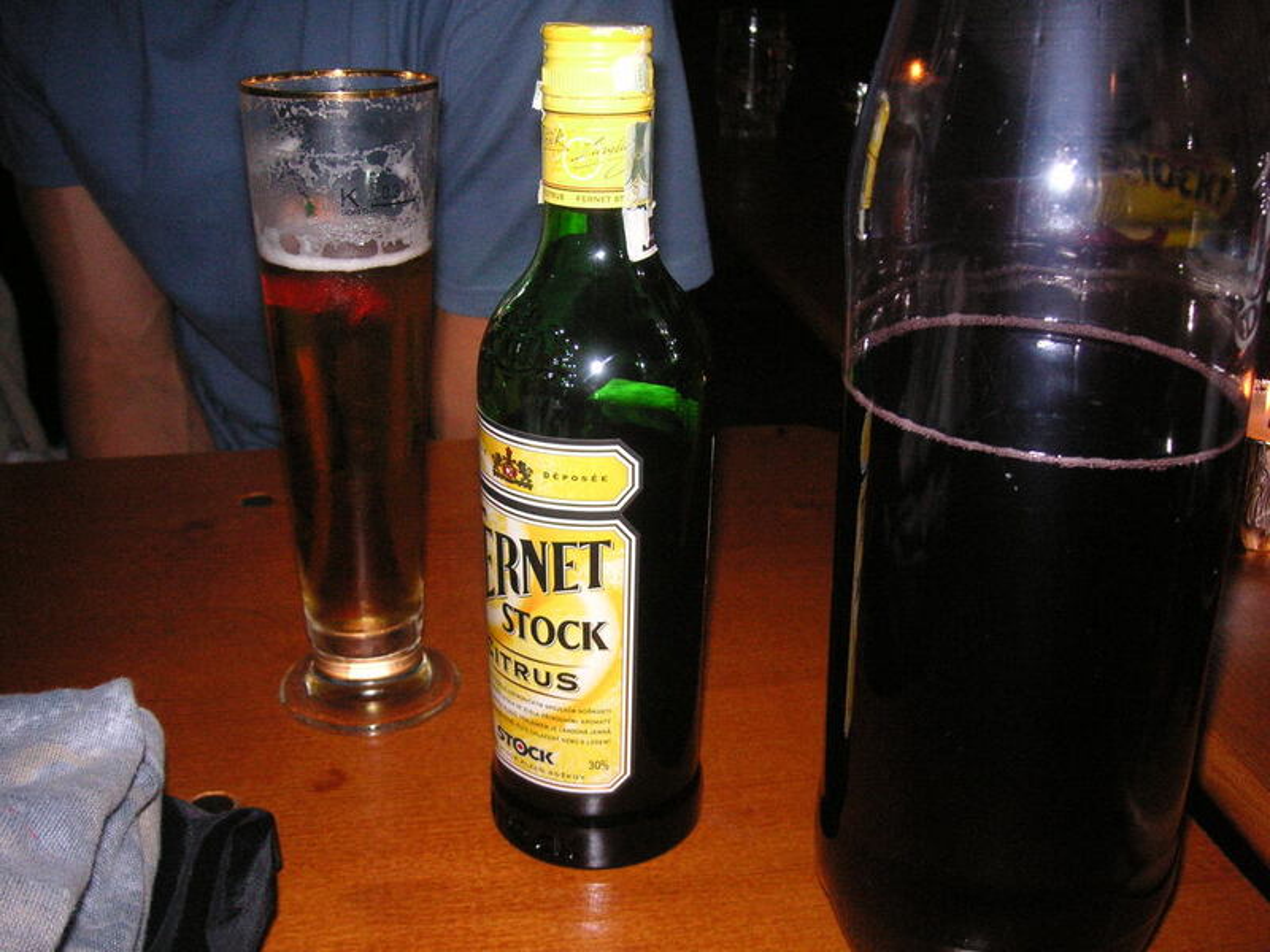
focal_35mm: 37
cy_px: 476
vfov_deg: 38.7
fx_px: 1357
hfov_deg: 50.1
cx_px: 635
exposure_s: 1/45
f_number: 6.7
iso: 160
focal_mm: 6.1
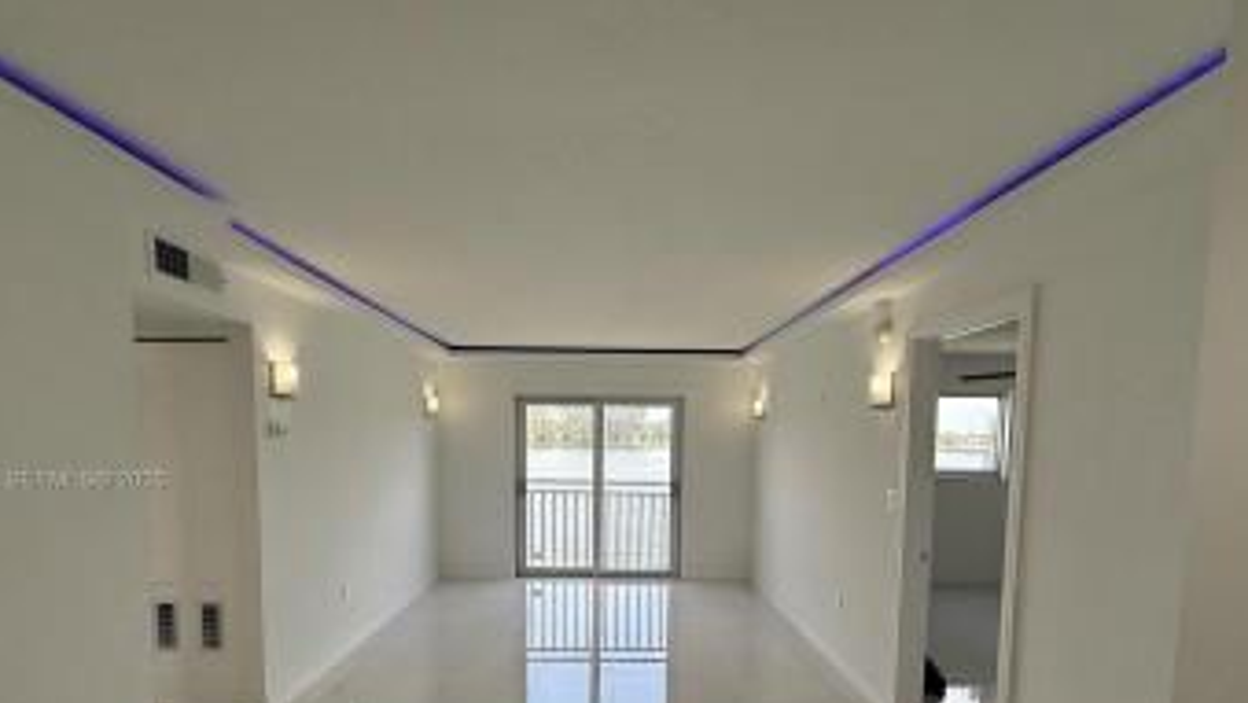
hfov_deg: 92.6
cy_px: 482
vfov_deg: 59.3
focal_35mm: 18
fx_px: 596
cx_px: 615
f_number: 2.2
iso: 64
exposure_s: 1/254
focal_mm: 2.22
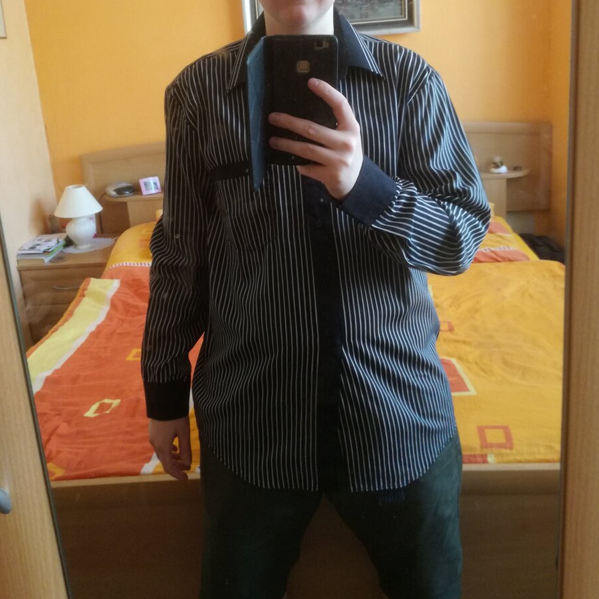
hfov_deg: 51.1
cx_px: 298
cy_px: 211
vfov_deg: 50.4
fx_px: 626
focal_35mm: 32
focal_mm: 3.79
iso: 200
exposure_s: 1/33.3
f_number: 2
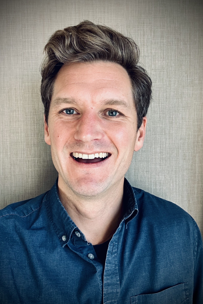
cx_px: 101
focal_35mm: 32
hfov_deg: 41.1
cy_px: 150
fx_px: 271
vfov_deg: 58.7
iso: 64
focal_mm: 2.69
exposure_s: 1/121
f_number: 1.9
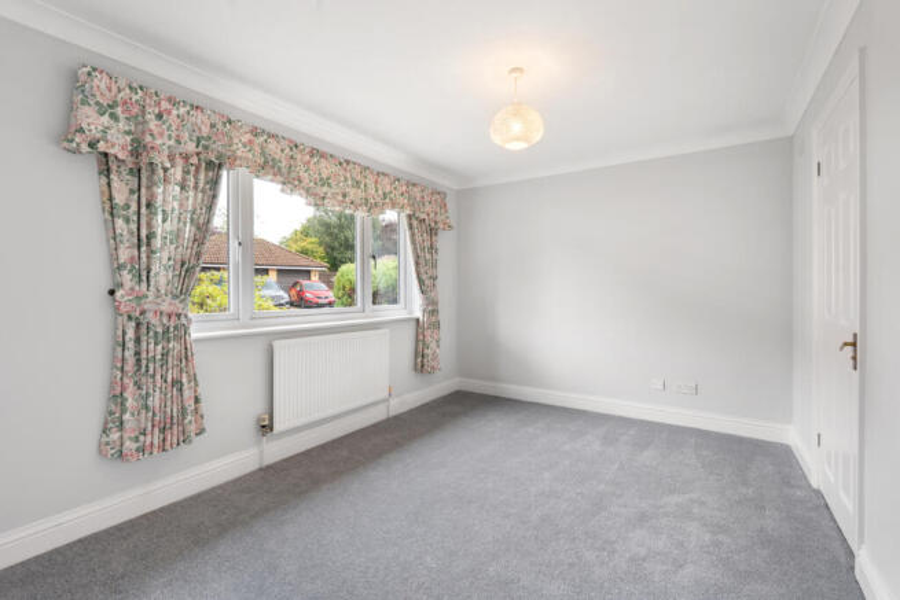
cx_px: 450
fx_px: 400
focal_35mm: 16
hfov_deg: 96.7
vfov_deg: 73.8
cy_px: 300
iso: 320
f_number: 8
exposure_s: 1.6
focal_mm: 16
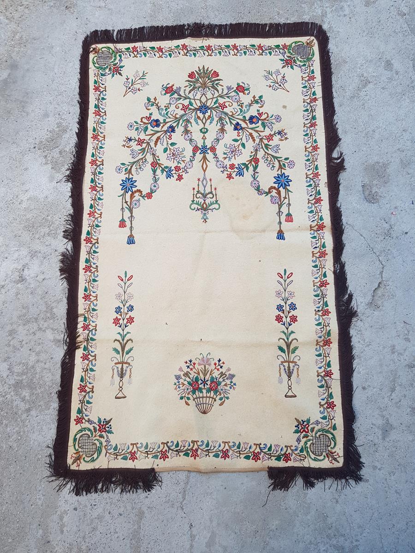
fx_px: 416
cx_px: 208
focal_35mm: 26
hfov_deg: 53.1
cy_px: 276
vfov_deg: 67.3
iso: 40
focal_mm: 4.3
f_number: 1.7
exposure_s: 1/138
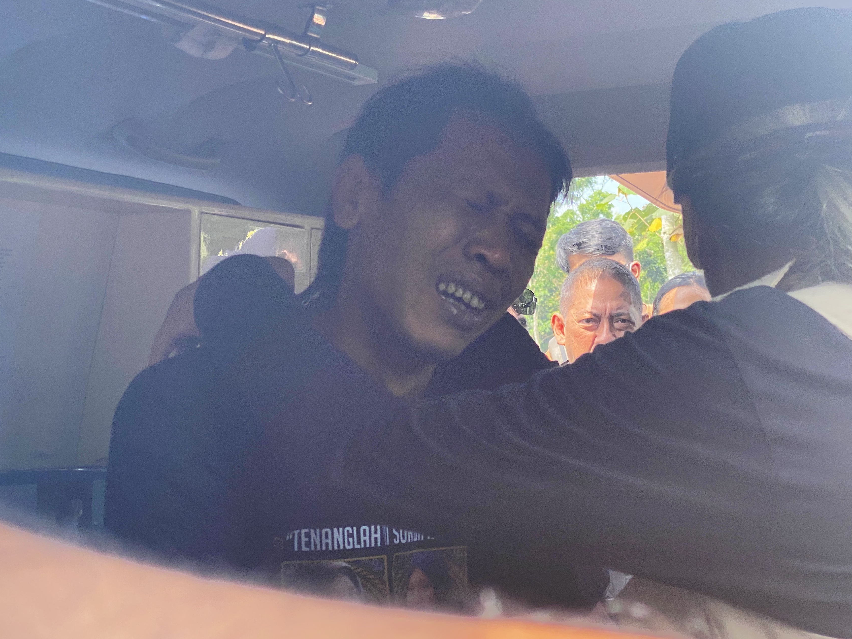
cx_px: 374
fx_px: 1526
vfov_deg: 23.6
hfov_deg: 31.2
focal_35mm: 62
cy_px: 314
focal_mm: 6
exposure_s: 1/322
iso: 20
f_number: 2
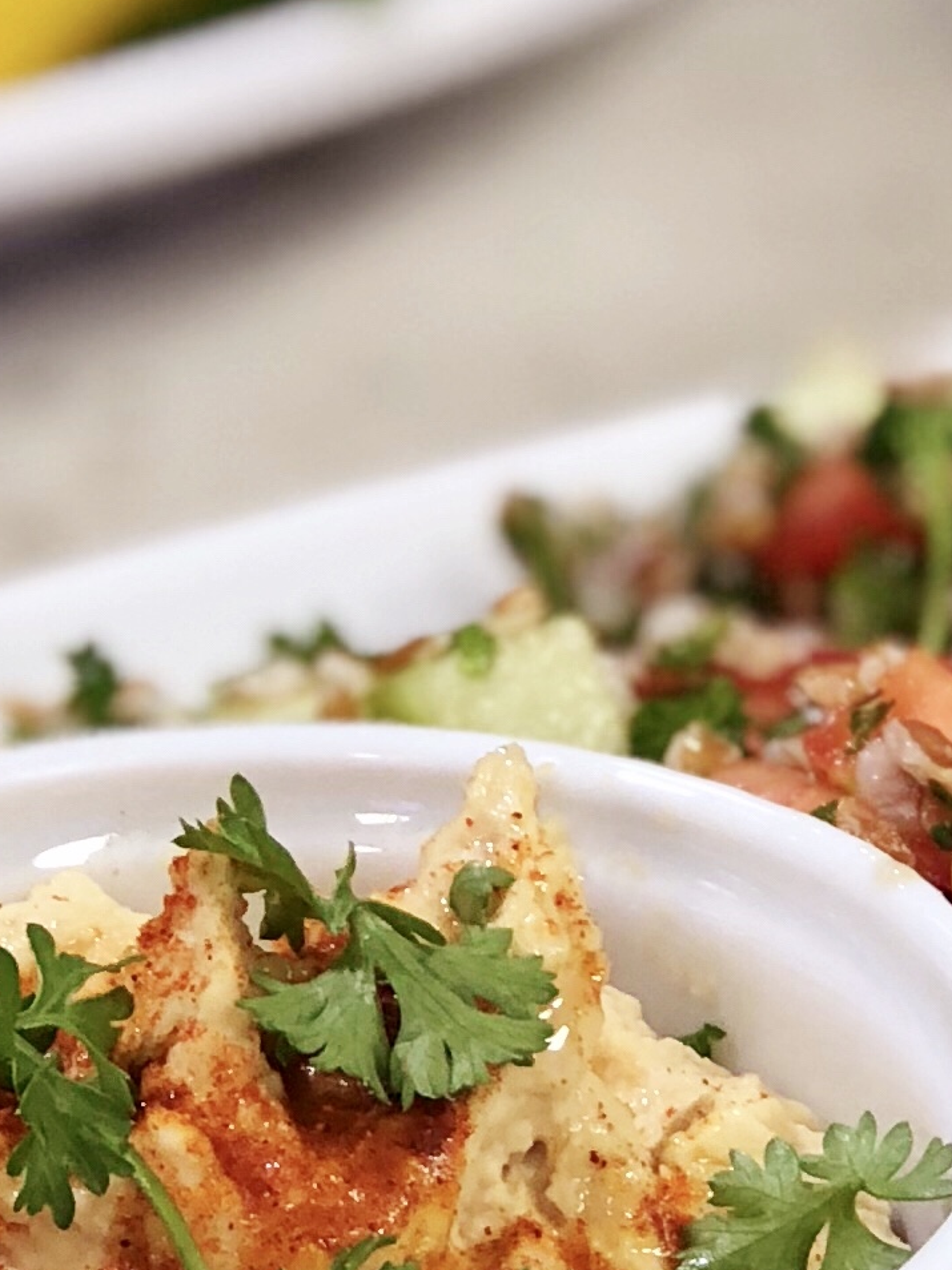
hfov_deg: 6.2
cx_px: 674
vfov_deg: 8.2
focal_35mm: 241
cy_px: 587
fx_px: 8841
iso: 80
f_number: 2.8
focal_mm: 6.6
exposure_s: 1/61
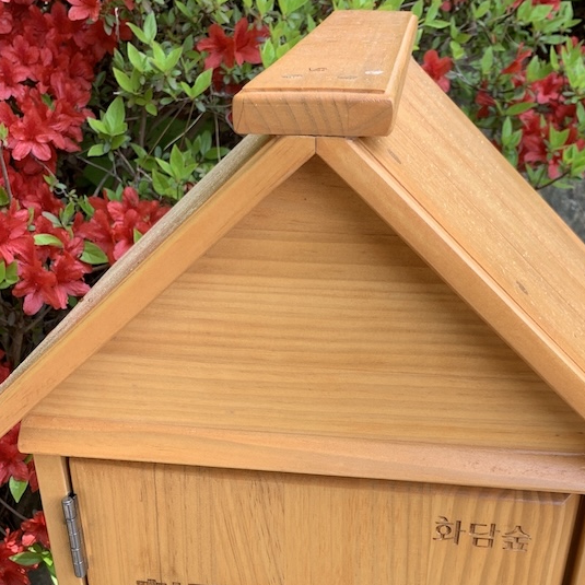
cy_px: 488
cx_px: 304
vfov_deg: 36.7
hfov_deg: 38.3
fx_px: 841
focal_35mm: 44
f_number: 1.8
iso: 25
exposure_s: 1/162
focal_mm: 4.25
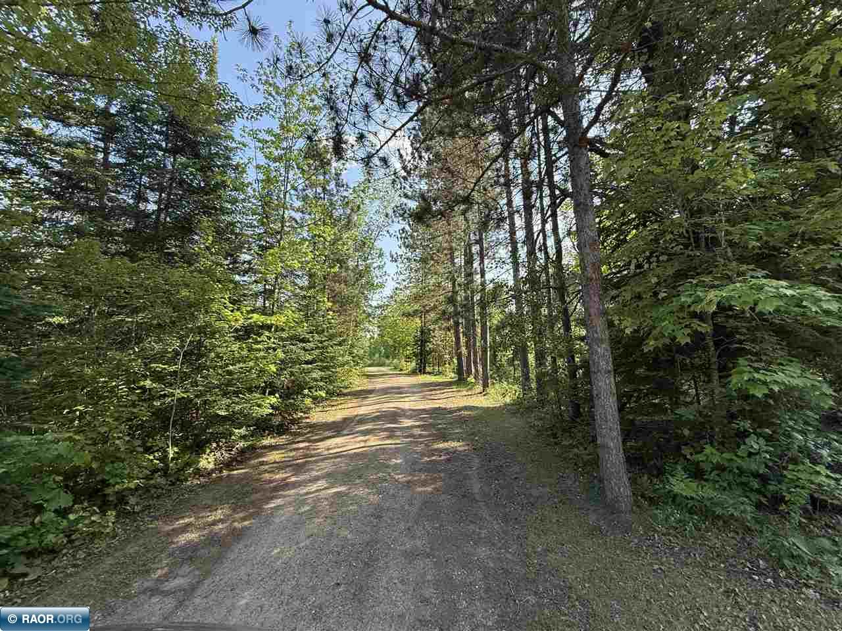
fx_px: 341
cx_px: 421
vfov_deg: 85.7
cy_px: 316
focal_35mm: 14
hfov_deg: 102.1
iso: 64
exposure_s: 1/522
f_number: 2.2
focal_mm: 2.22
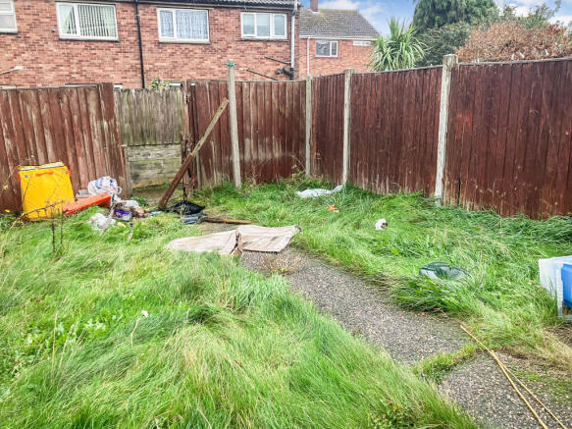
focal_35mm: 28
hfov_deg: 63.5
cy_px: 214
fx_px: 463
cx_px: 286
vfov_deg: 49.7
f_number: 1.8
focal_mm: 3.99
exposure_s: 1/60
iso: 160
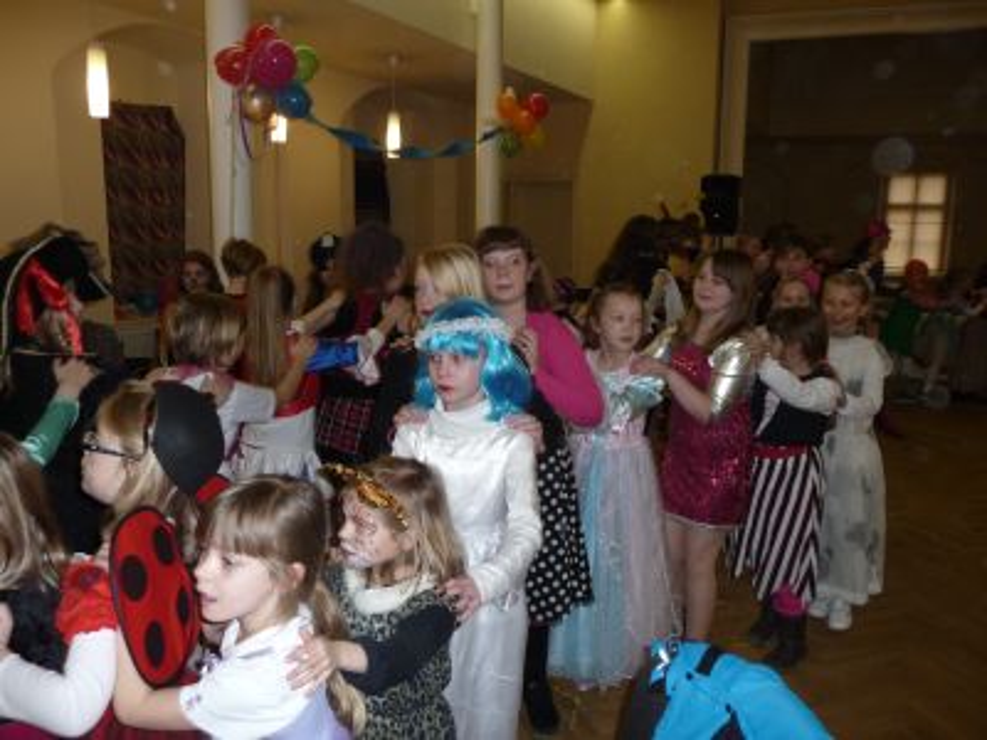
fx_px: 855
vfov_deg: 46.8
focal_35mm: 30
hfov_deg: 60.0
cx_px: 494
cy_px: 370
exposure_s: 1/30
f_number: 3.4
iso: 200
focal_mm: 5
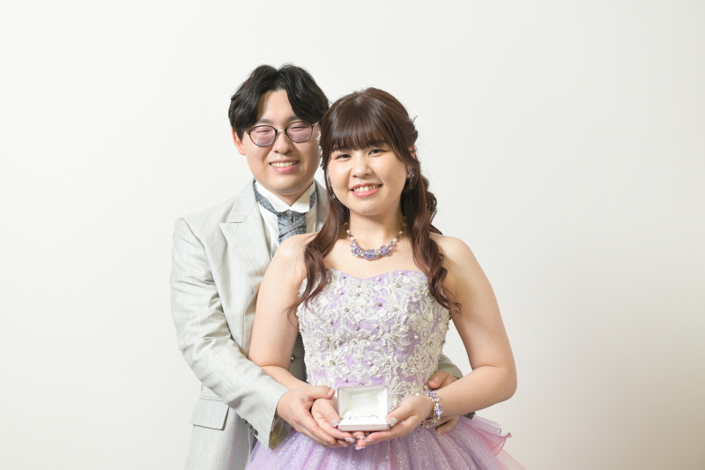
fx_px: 1077
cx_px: 352
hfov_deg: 36.3
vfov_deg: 24.6
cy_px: 235
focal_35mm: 55
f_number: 4.5
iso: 1250
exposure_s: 1/125
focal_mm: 55
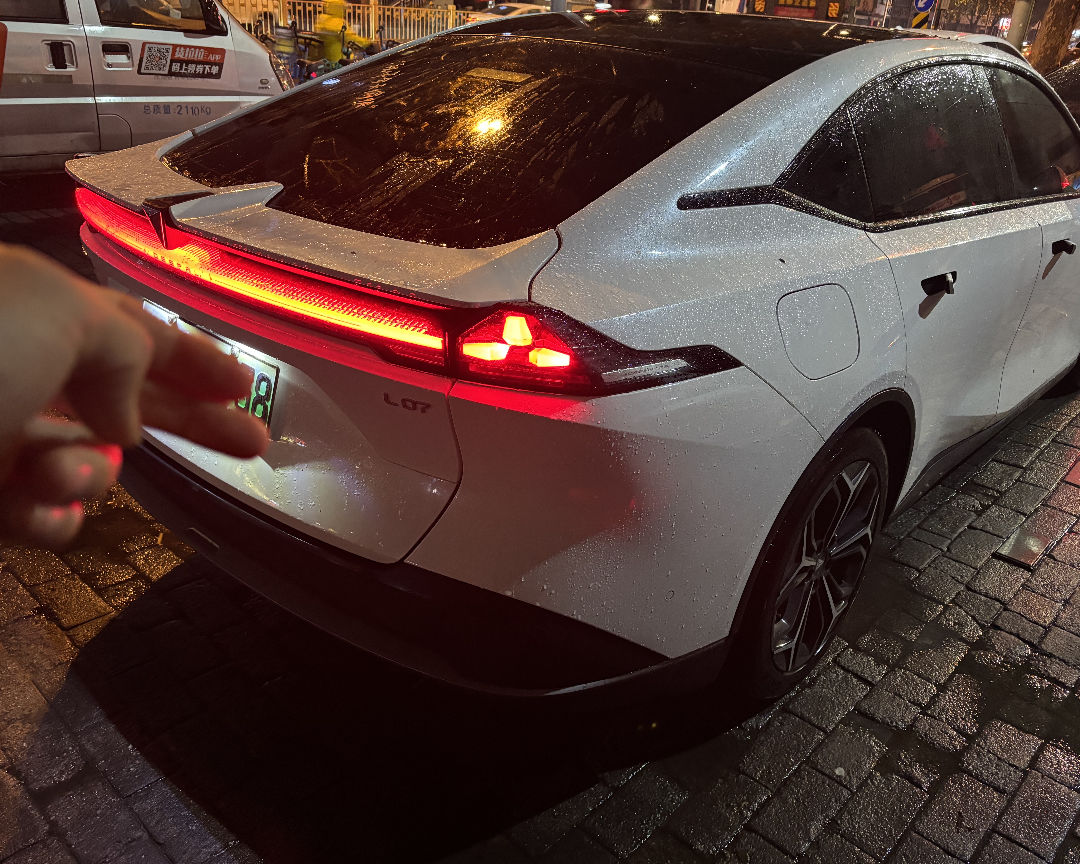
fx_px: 895
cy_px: 437
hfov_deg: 62.2
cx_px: 563
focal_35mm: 28
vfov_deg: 51.5
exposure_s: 1/33
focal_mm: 5.96
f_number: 1.6
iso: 640
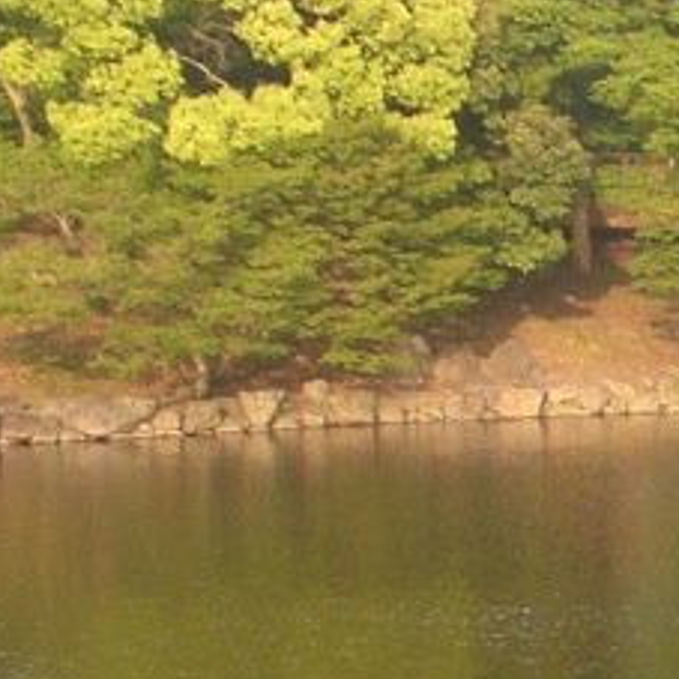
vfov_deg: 11.8
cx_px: 1050
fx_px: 3284
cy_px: 547
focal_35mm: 148
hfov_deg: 11.3
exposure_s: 1/125
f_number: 3.1
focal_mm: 6.3
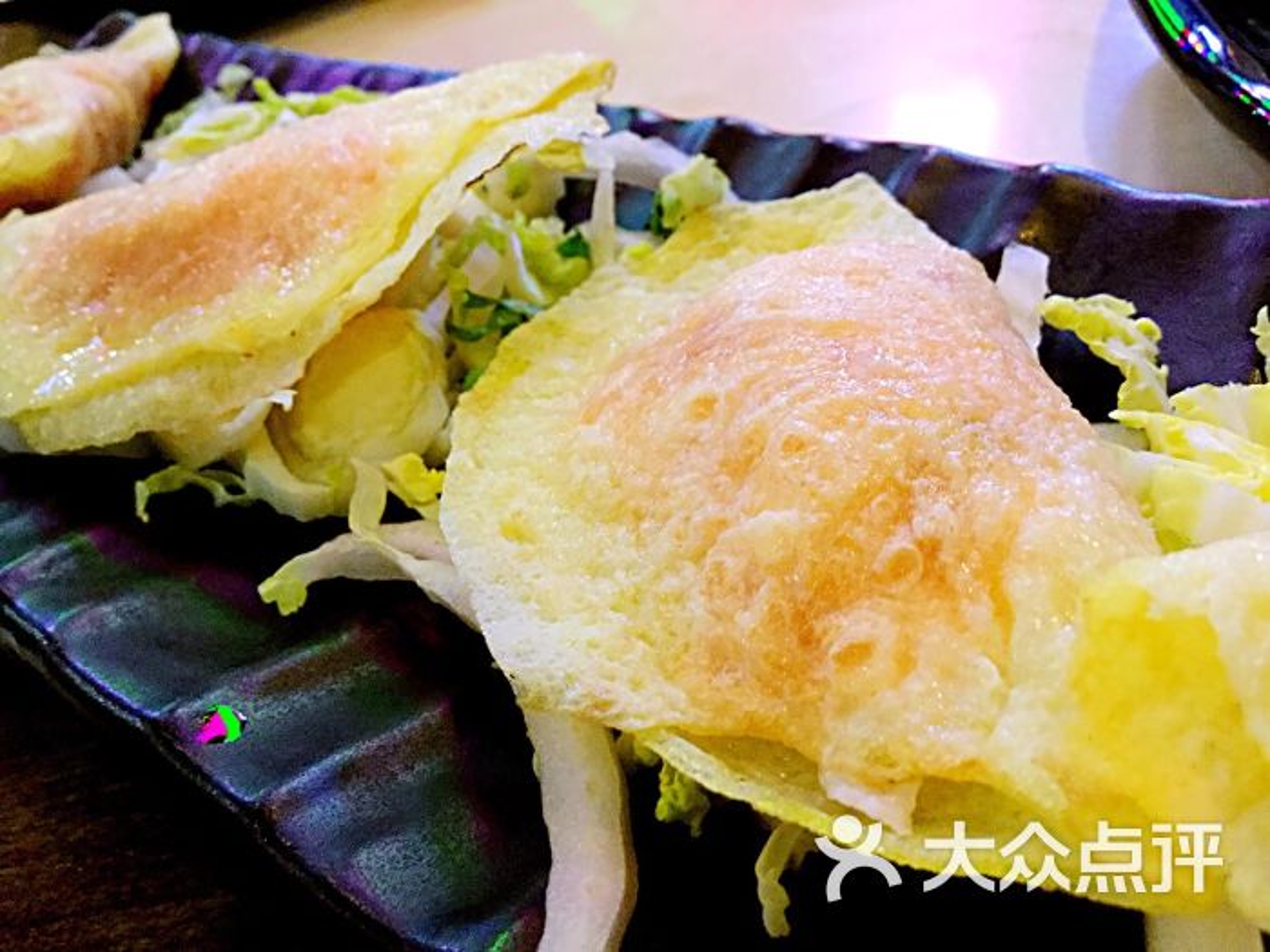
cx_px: 635
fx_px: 1137
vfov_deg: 45.4
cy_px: 476
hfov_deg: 58.4
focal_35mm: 31
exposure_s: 1/17
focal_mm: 3.3
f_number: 2.4
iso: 400
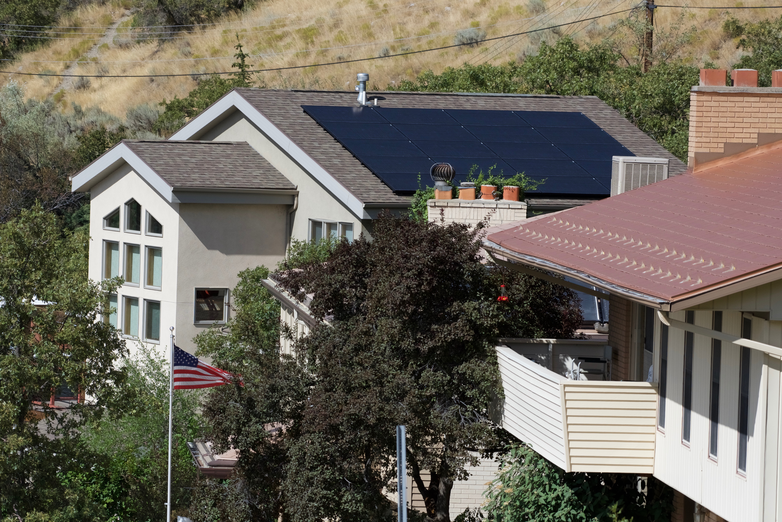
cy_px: 261
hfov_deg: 10.3
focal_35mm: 200
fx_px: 4346
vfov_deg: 6.9
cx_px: 391
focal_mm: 200
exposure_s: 1/4000
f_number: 7.1
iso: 800
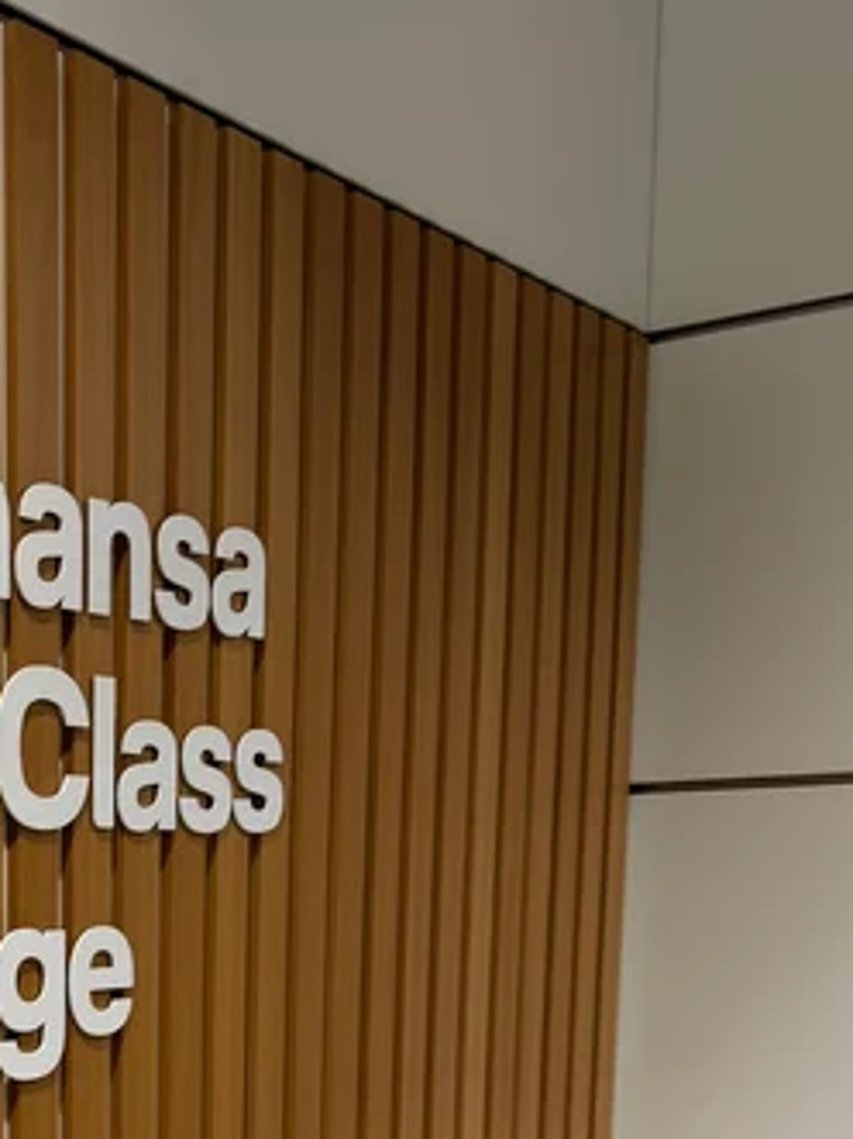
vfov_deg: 30.4
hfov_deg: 23.9
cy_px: 1197
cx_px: -38
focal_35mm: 58
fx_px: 1907
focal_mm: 6.76
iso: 125
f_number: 1.78
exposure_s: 1/50
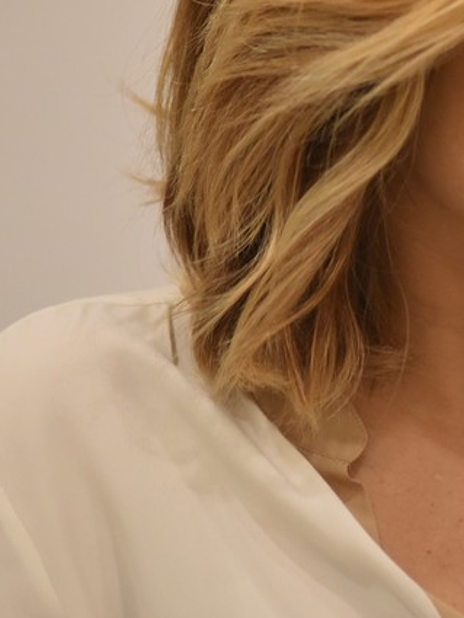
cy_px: 97
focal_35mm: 509
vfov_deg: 3.9
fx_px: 9092
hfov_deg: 2.9
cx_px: 553
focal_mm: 200
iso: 3200
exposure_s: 1/250
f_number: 2.8
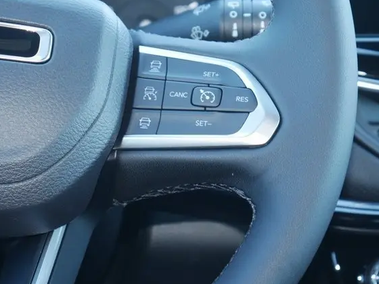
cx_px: 194
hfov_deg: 20.4
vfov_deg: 15.4
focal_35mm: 96
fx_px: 1051
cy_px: 129
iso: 320
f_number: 5.6
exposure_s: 1/15
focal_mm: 42
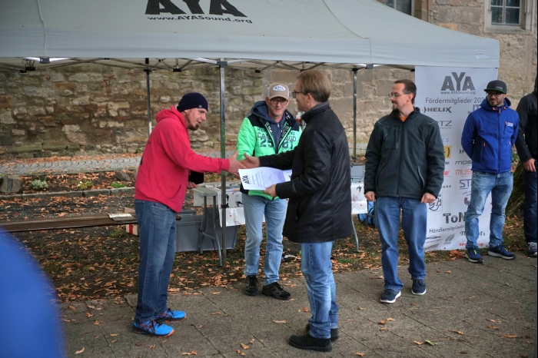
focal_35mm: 45
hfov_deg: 43.6
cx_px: 269
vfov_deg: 29.8
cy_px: 179
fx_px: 672
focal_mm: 45
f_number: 2.8
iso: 800
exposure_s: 1/100
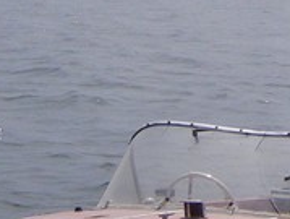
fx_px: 1796
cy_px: -45
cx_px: 369
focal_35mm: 214
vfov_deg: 6.9
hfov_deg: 9.1
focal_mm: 8.1
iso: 50
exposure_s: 1/500
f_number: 7
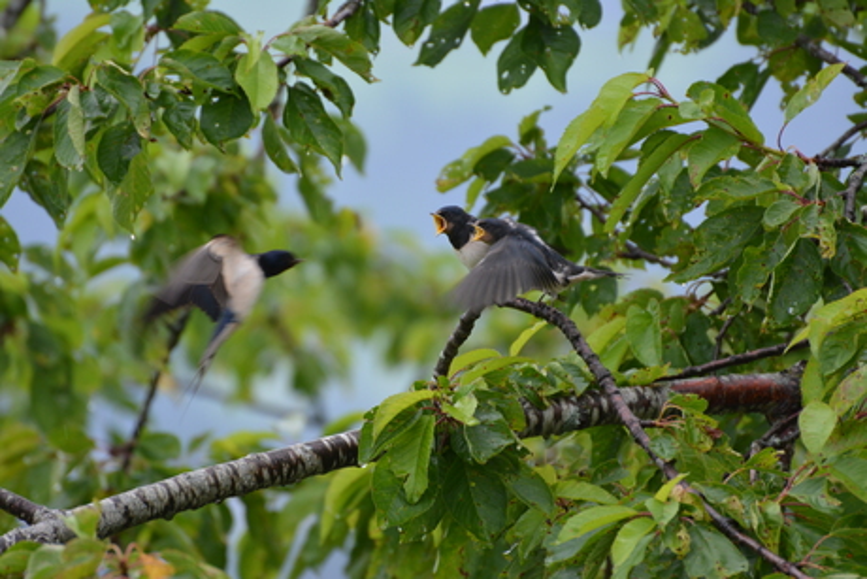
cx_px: 434
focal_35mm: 450
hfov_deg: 4.6
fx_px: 10840
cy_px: 290
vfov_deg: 3.1
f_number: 5.6
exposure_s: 1/250
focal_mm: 300
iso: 400
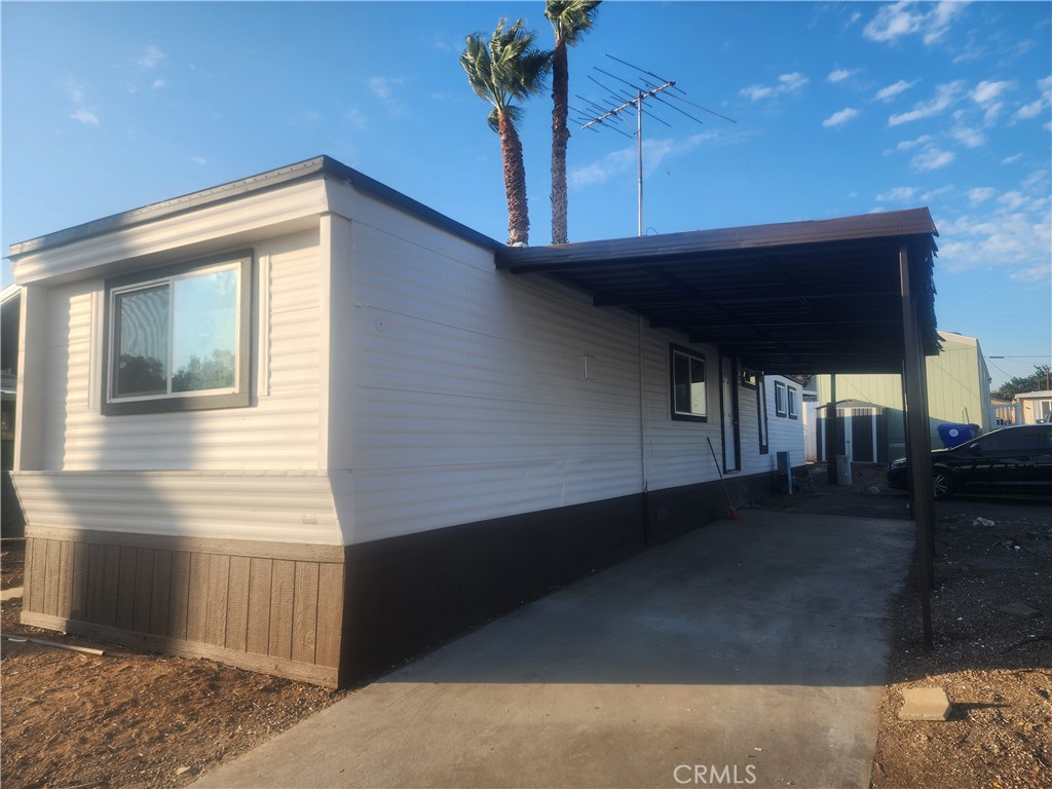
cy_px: 394
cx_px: 526
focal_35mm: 23
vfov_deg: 58.9
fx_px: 699
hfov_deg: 73.9
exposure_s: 1/521
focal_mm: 6.4
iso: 12
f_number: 1.8
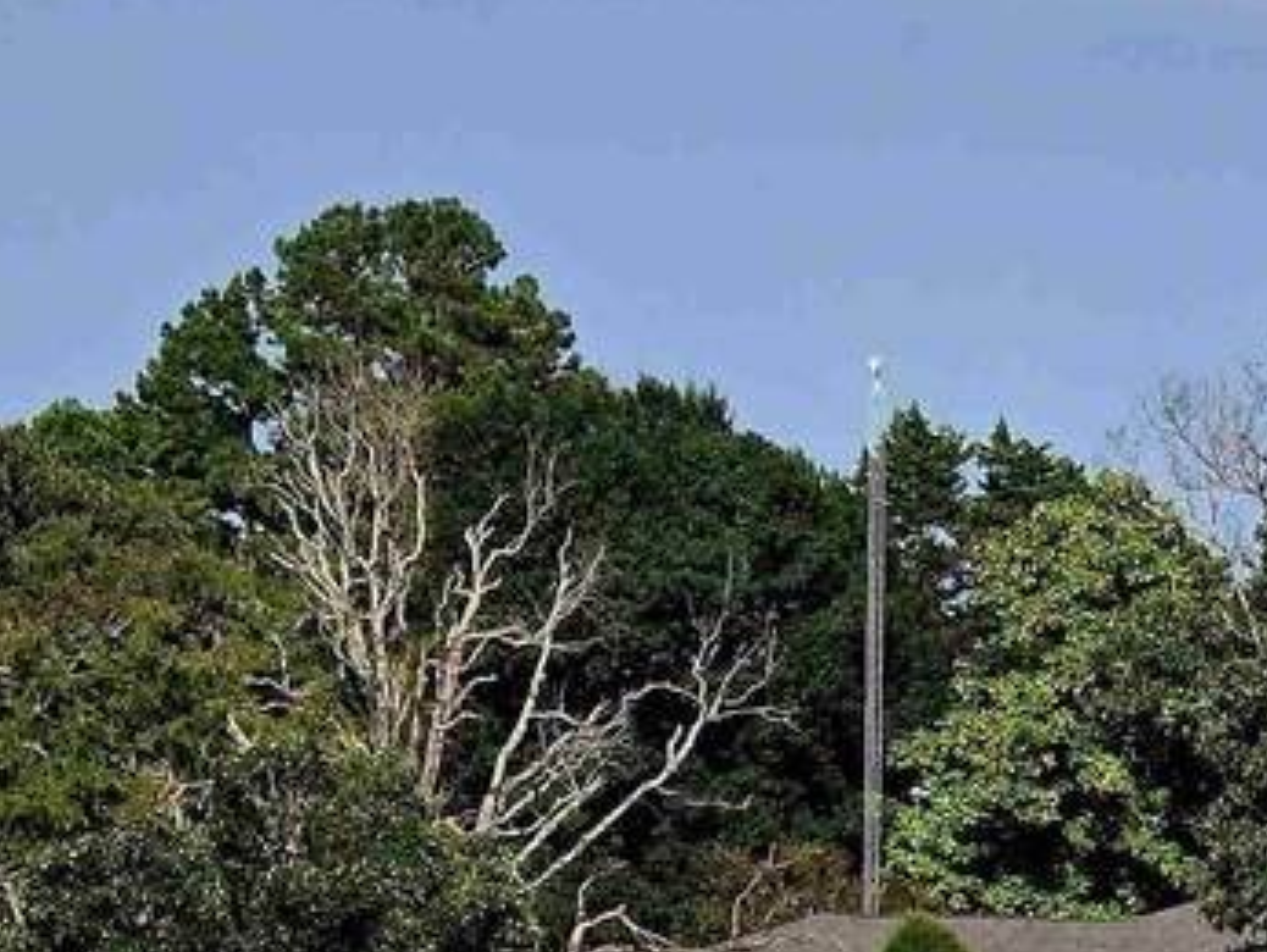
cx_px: 1282
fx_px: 15566
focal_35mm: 425
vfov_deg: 3.5
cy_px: 1157
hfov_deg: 4.7
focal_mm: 18.6
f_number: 3.4
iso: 64
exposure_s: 1/2000
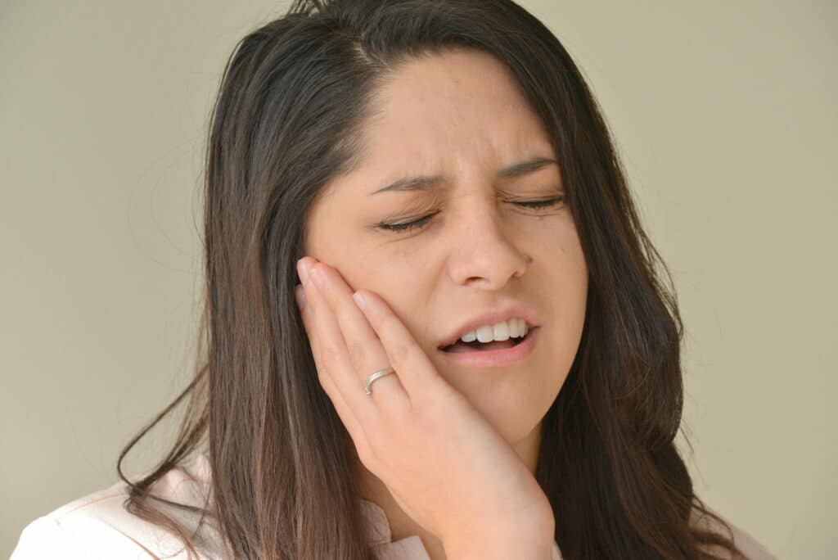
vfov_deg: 11.0
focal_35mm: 125
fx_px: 2911
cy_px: 280
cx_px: 419
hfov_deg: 16.4
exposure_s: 1/250
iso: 400
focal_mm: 125
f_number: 8
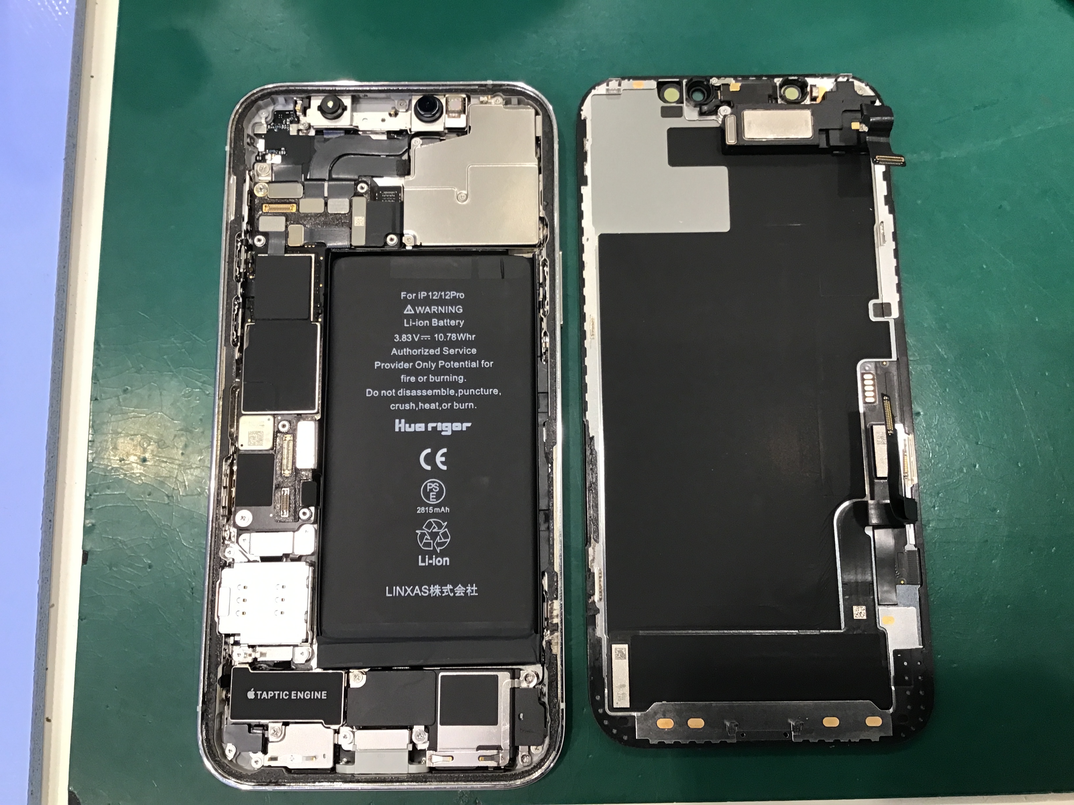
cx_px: 537
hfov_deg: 58.4
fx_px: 962
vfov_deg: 45.4
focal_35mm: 31
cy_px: 402
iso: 80
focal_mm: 3.3
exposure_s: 1/30
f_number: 2.4
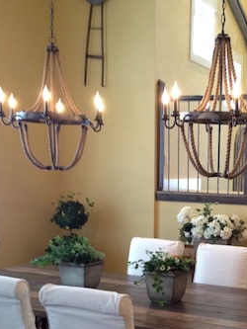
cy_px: 273
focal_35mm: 63
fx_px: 599
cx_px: 203
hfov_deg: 22.9
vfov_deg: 29.8
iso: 200
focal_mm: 4.28
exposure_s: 1/20
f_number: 2.4
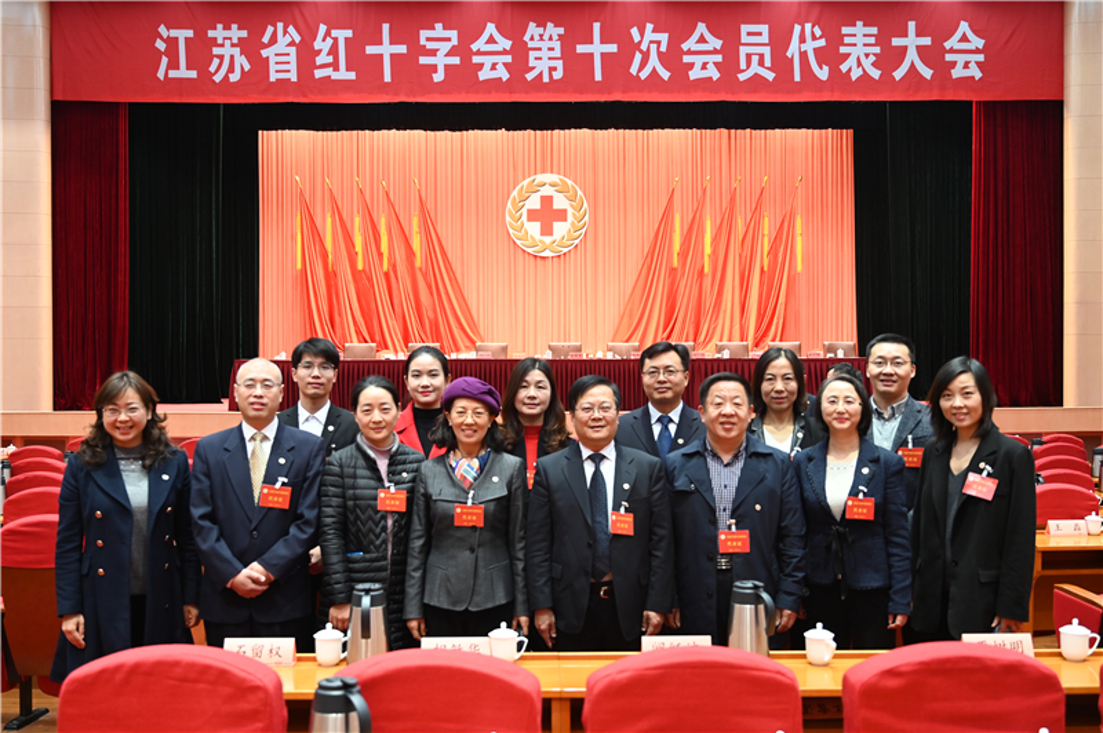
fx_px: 1102
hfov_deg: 53.2
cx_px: 552
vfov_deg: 36.8
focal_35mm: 36
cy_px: 366
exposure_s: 1/40
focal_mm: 36
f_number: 4
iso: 1250
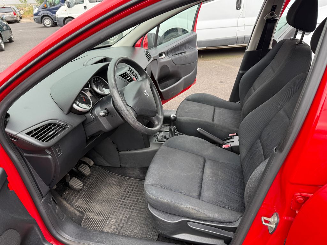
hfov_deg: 71.6
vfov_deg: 56.8
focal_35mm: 24
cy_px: 122
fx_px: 227
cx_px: 164
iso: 100
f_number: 1.78
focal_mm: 6.76
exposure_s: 1/256
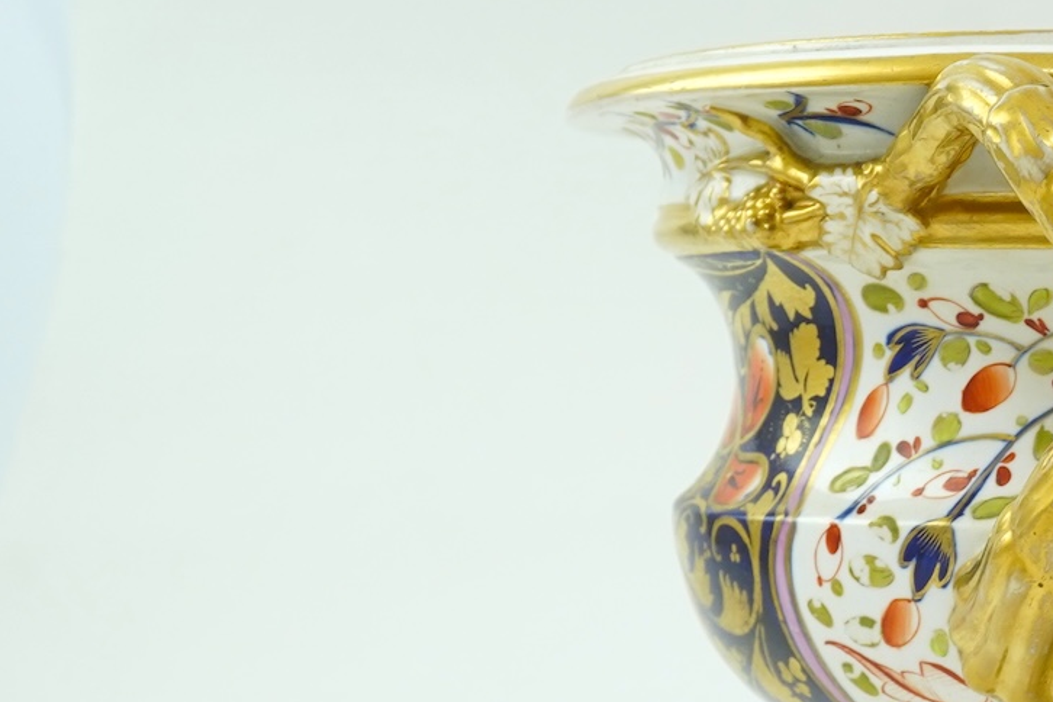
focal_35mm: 122
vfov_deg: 11.2
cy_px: 413
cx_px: 1194
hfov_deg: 16.2
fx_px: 3568
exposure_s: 1/50
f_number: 11
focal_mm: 30
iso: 500
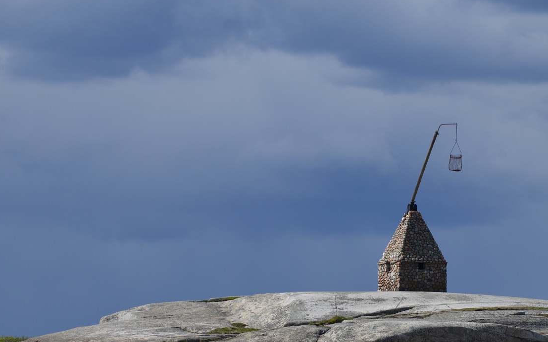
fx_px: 3958
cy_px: 190
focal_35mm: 265
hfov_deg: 7.9
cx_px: 260
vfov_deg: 5.0
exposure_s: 1/400
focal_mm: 130
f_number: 10
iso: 100
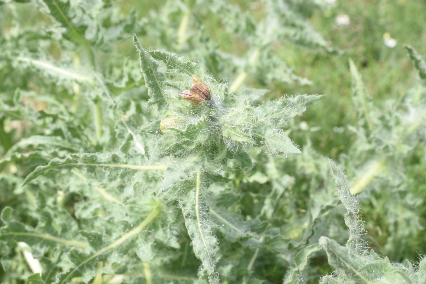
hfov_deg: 28.8
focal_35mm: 70
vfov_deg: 19.5
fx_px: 828
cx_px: 213
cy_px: 142
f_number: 10
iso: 160
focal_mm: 70
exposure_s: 1/125
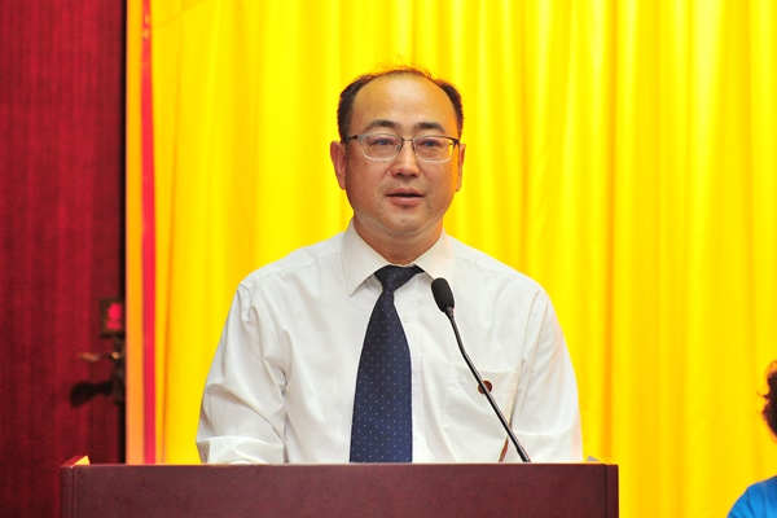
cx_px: 388
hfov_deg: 28.8
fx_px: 1511
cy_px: 259
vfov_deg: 19.5
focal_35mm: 70
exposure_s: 1/160
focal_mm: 70
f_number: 4
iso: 800
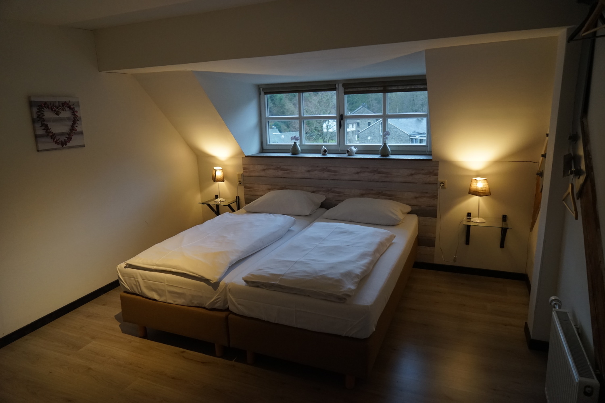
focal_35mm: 24
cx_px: 302
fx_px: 403
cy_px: 202
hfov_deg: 73.7
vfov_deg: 53.1
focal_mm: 24
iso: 1600
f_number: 4
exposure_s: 1/160
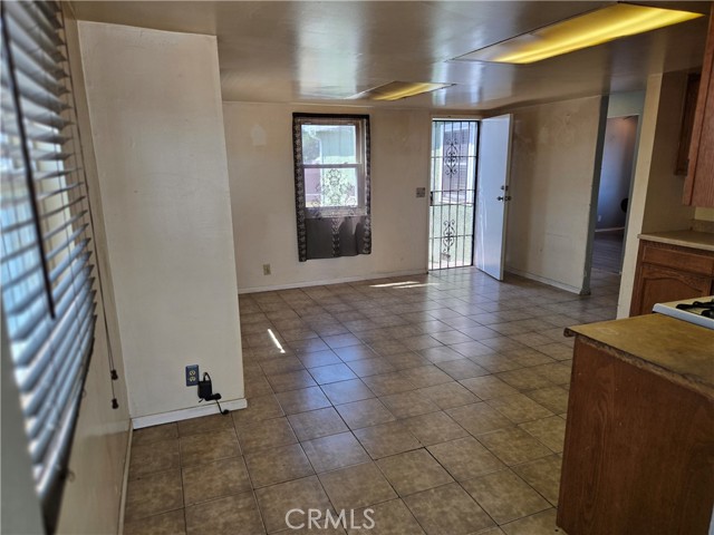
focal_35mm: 23
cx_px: 357
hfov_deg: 73.9
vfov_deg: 58.9
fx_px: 474
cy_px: 268
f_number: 1.8
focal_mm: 5.4
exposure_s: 1/120
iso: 80
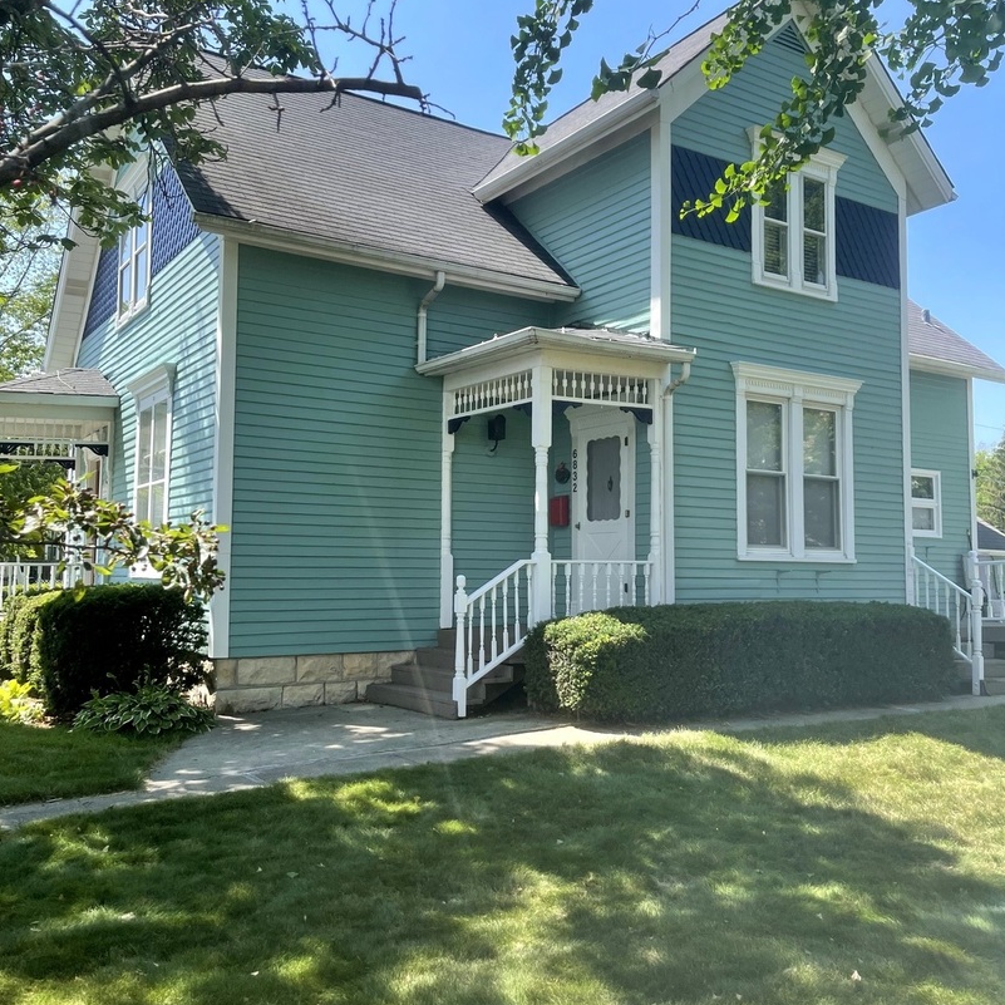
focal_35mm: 31
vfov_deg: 52.5
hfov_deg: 52.5
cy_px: 484
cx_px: 506
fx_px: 1018
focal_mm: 5.1
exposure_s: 1/1252
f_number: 1.6
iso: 32
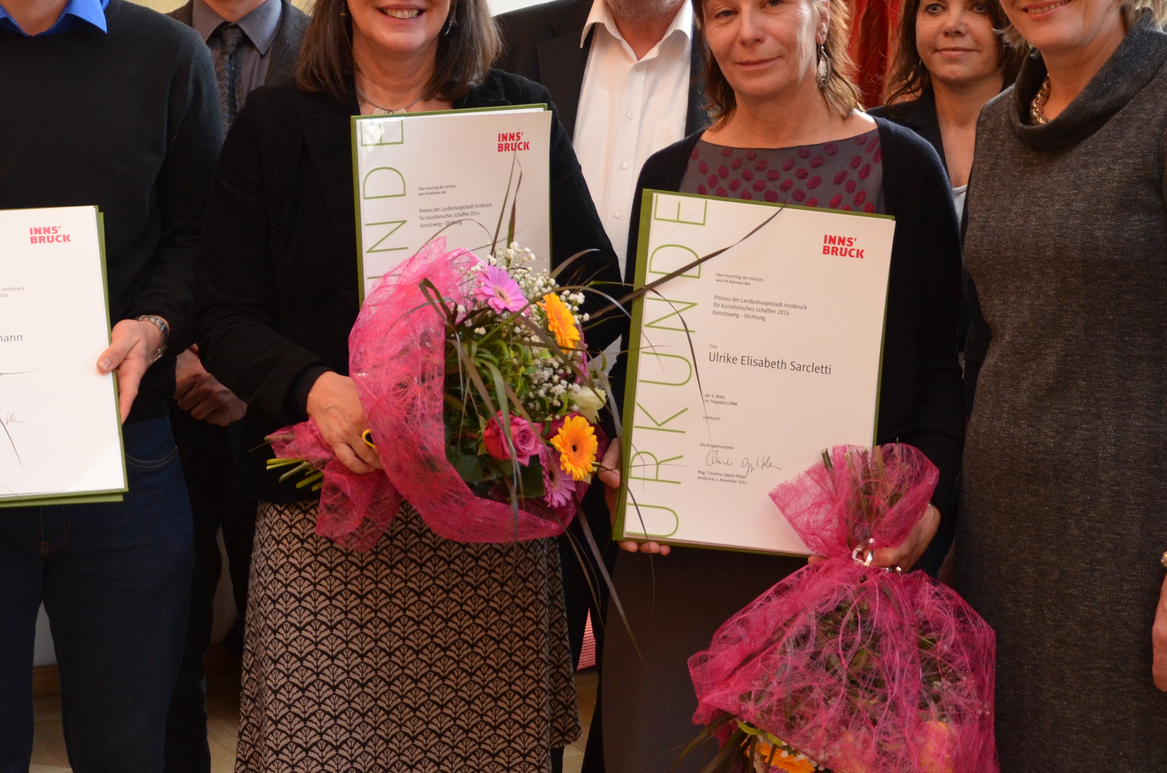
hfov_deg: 31.3
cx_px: 401
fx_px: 2070
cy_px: 311
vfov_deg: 21.1
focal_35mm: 64
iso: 1100
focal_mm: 26
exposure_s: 1/60
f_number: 4
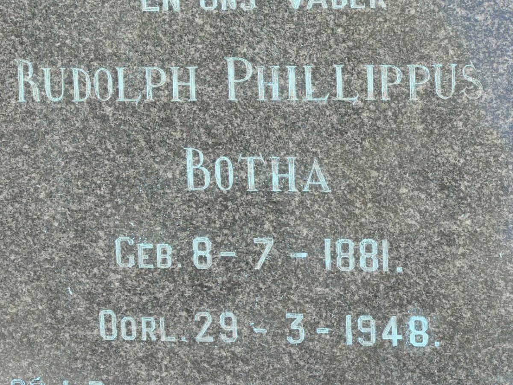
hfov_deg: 11.8
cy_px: 192
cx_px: 256
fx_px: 2490
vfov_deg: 8.8
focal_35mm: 168
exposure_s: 1/100
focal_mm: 28
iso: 100
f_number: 4
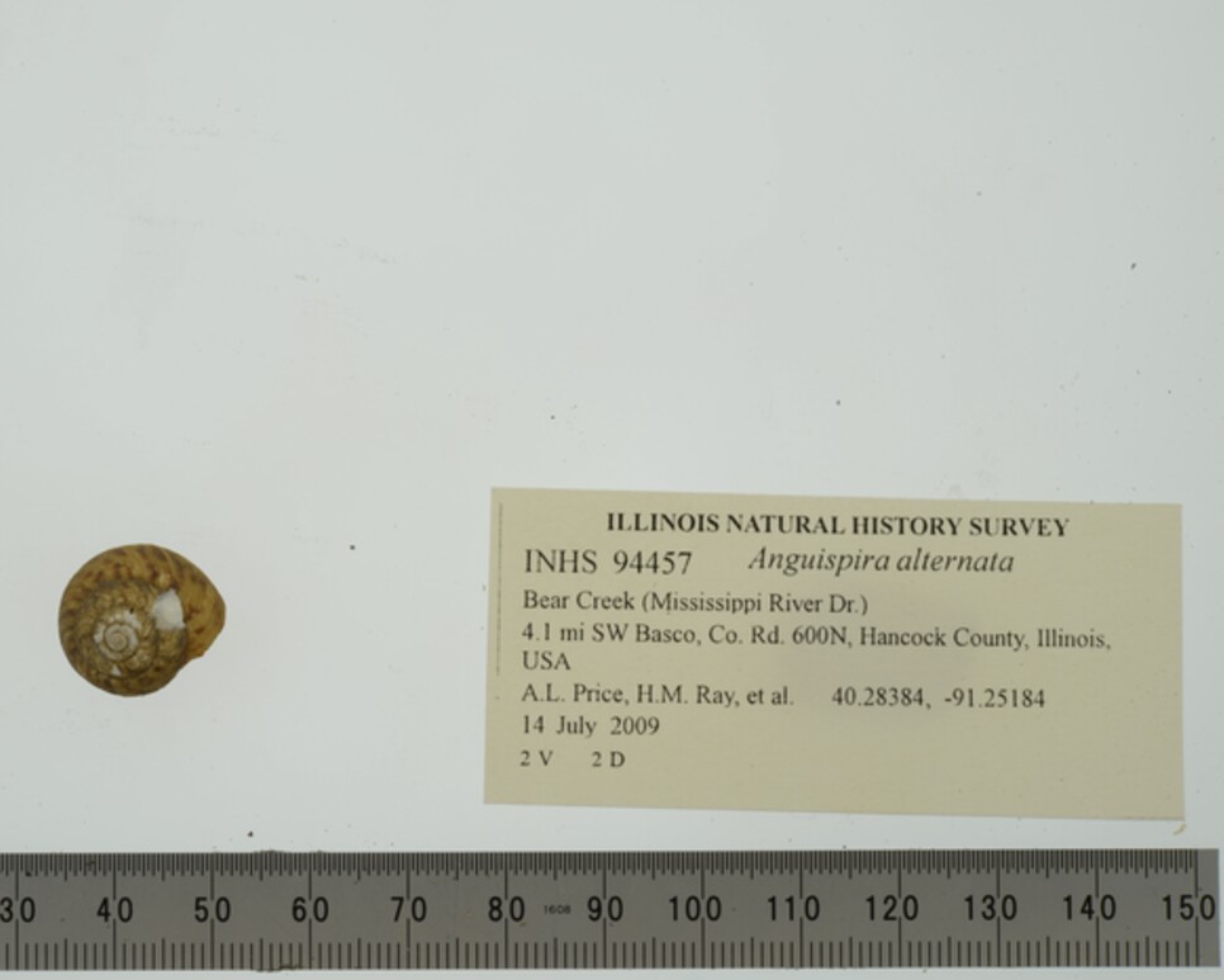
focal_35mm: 70
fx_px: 2536
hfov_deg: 27.1
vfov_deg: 21.9
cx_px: 465
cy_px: 480
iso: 100
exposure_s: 1/13
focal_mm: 60
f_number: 32
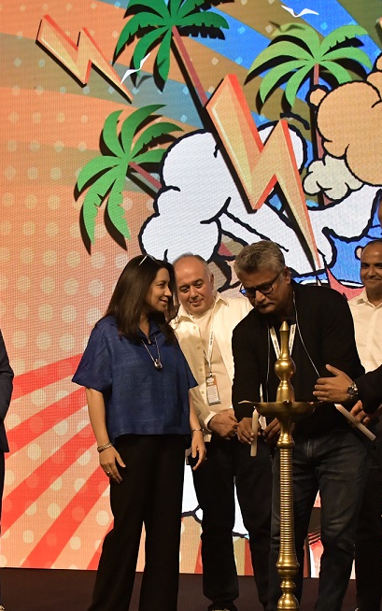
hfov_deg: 15.9
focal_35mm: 82
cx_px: 180
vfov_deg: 25.2
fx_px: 1365
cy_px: 362
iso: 4000
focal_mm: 30
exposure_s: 1/500
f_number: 5
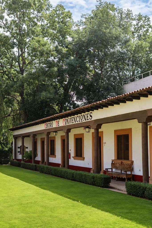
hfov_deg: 27.0
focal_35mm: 50
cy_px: 114
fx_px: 317
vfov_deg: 39.6
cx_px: 76
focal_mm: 50
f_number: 3.5
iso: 125
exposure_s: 1/250
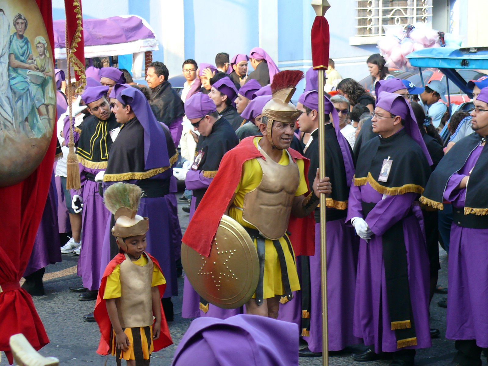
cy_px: 183
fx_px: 1367
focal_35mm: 97
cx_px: 244
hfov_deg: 20.2
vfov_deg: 15.2
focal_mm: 13.1
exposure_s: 1/100
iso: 100
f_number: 3.2
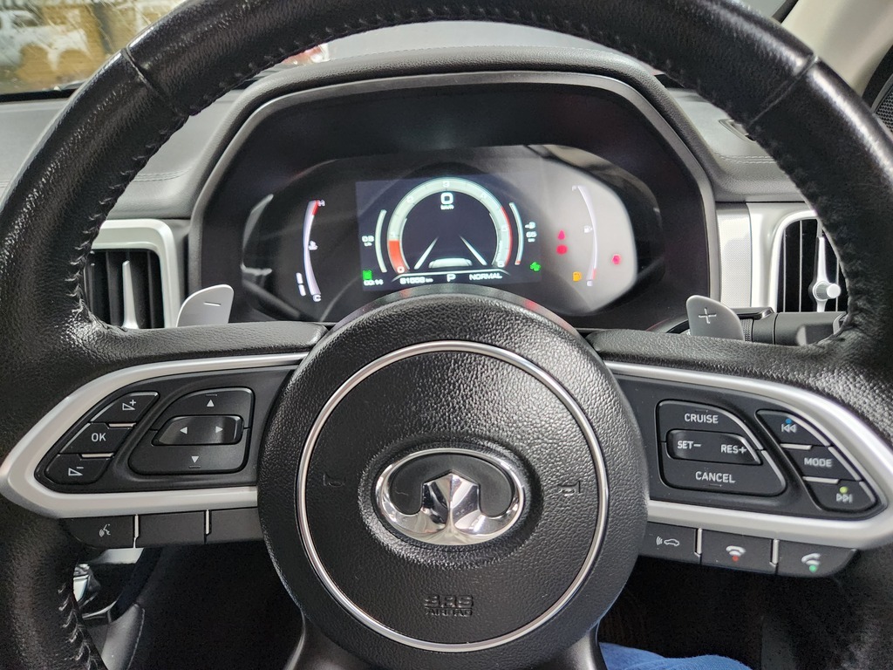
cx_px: 446
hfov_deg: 73.9
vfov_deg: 58.9
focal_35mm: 23
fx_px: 593
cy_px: 335
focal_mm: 5.4
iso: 1000
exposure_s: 1/100
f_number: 1.8
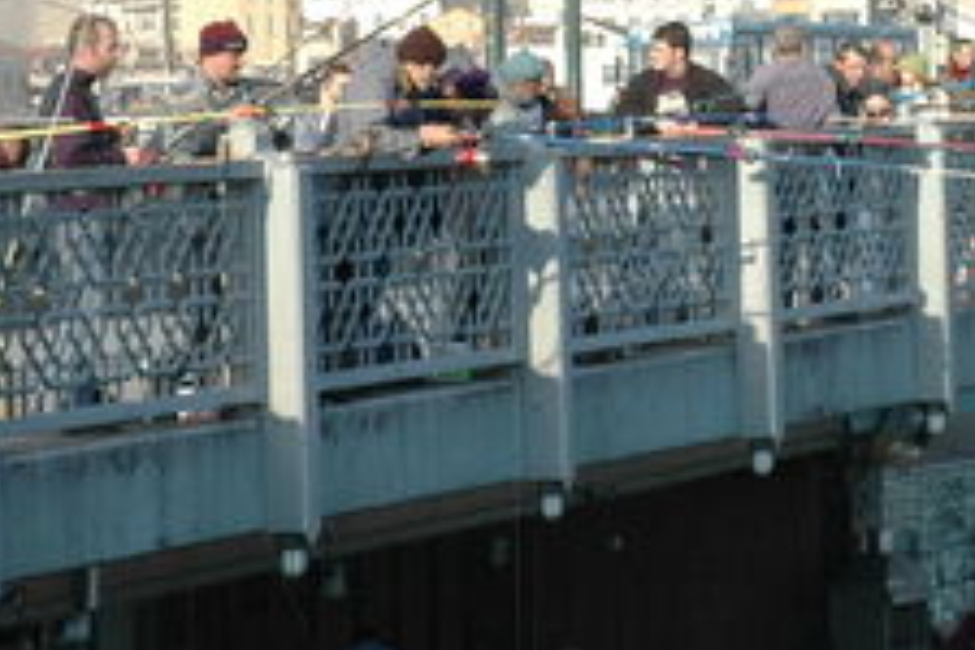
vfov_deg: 6.9
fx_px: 5416
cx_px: 1014
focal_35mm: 200
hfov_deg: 10.2
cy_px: 202
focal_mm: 50
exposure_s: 1/250
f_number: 8
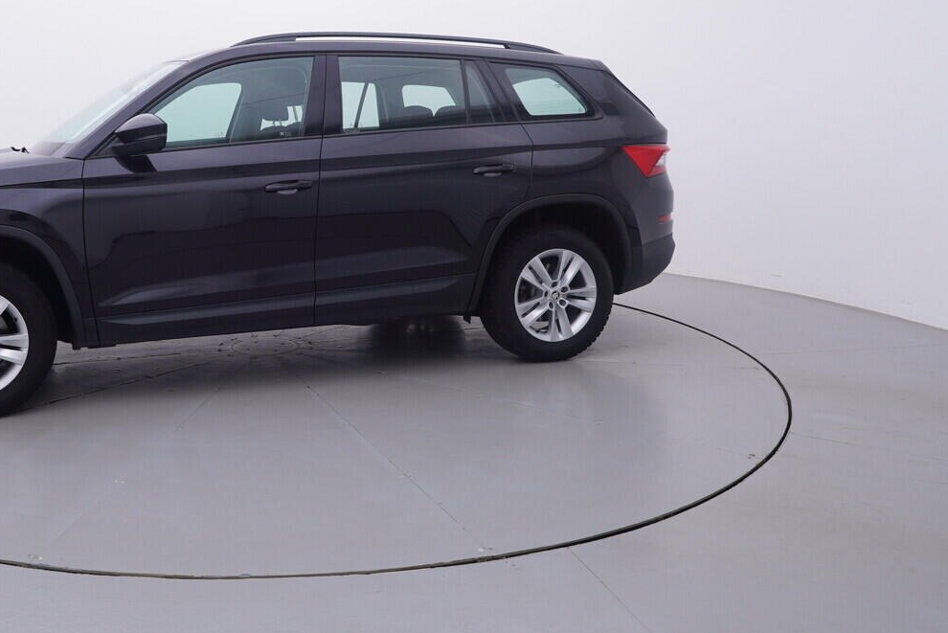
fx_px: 862
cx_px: 265
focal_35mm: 33
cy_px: 233
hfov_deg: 55.5
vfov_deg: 40.0
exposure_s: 1/80
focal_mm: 15
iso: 200
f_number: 5
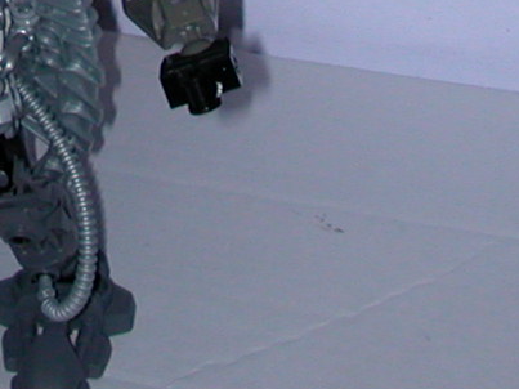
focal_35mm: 147
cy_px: -344
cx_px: -52
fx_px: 2203
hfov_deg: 13.2
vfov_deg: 9.5
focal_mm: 5.6
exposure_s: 1/59.9
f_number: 4.5
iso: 100
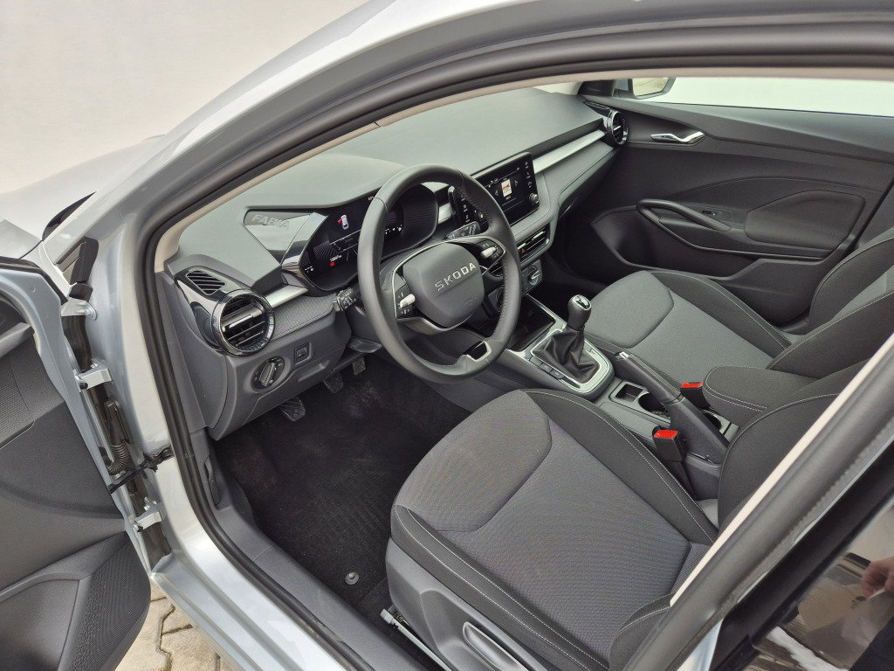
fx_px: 594
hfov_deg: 73.9
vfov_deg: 58.9
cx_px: 447
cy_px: 336
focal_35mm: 23
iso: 40
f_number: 1.8
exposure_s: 1/180
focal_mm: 5.4
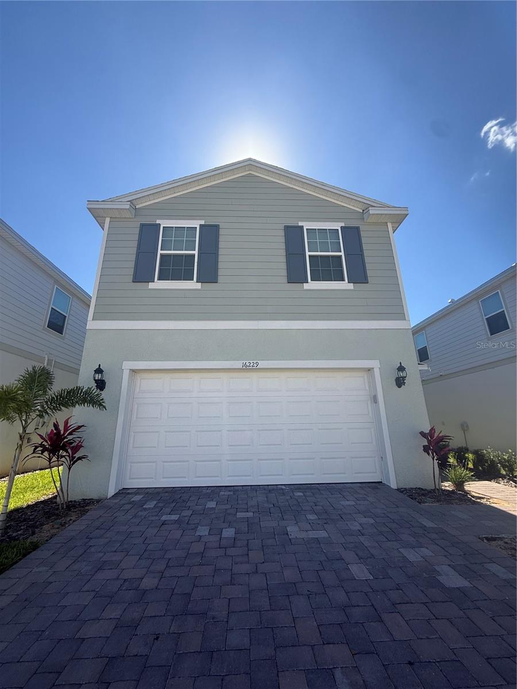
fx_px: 279
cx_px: 258
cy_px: 344
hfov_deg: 85.7
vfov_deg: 102.1
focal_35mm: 14
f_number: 2.2
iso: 50
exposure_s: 1/1339
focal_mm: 2.22
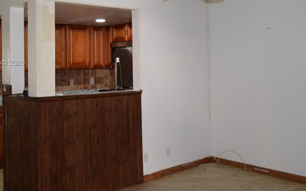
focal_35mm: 44
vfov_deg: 29.0
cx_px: 174
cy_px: 63
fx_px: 367
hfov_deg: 45.2
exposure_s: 1/80
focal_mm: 18
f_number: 4.5
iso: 800
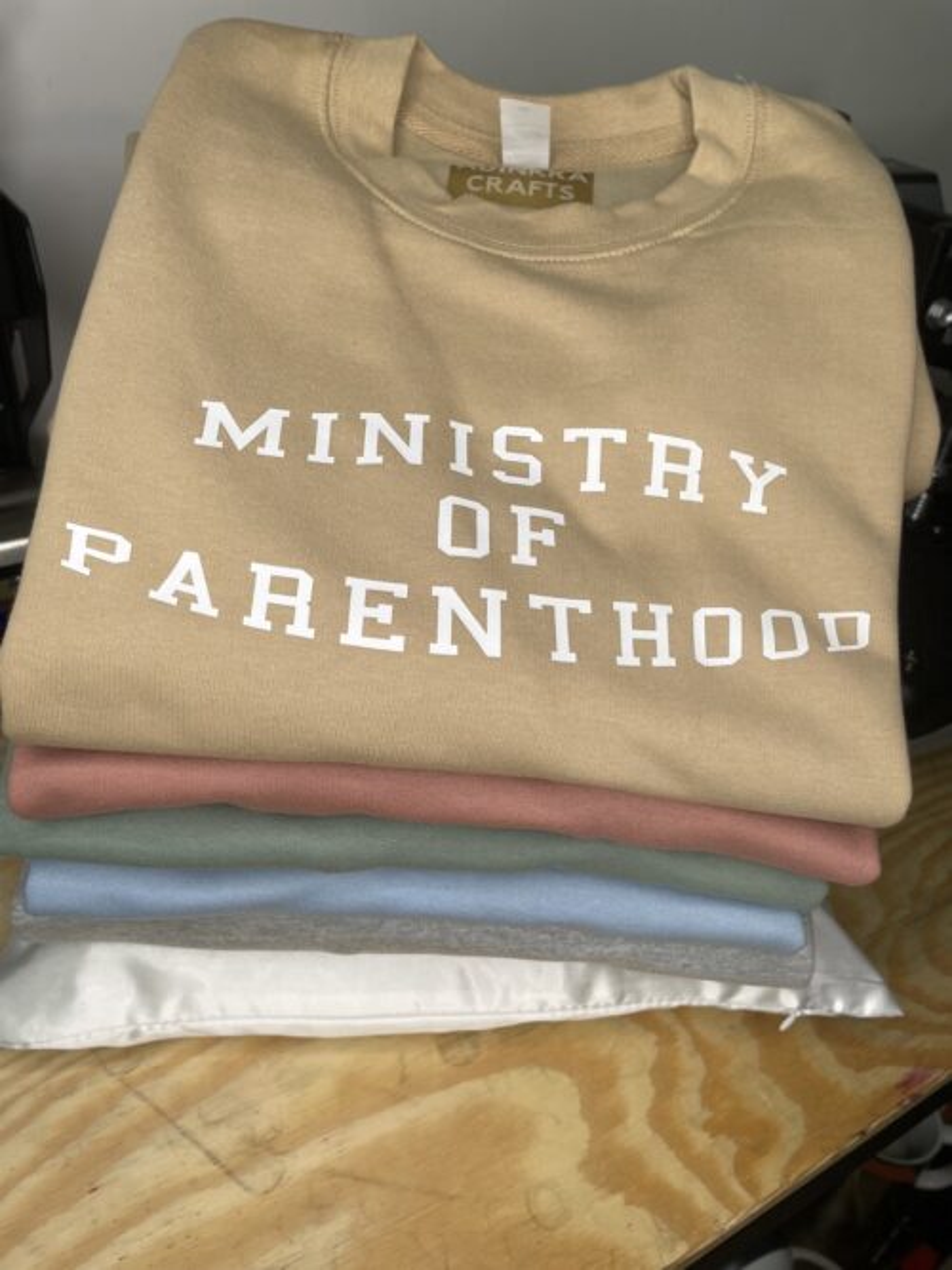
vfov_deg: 67.3
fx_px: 954
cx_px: 476
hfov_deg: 53.0
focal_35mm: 26
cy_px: 635
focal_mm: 4.2
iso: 40
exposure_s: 1/192
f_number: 1.6
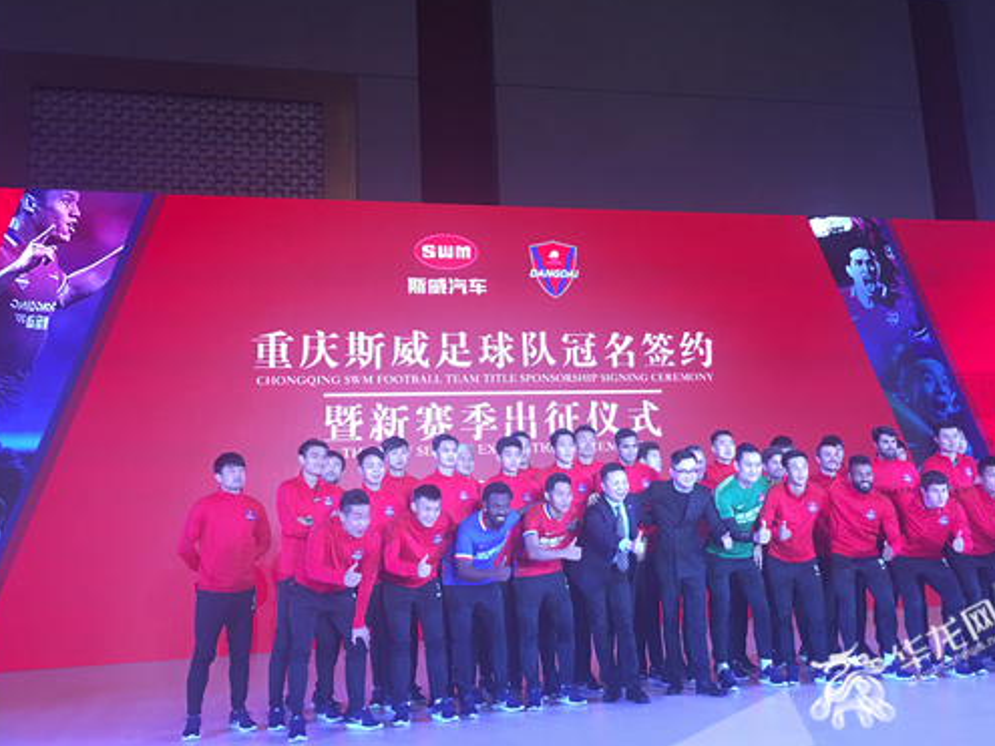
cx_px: 559
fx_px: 977
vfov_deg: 41.8
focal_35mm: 34
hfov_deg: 53.8
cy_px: 347
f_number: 2.2
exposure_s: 1/33
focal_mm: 4.15
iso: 40
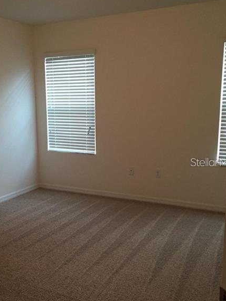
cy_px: 162
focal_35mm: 39
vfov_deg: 47.8
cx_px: 88
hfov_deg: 36.6
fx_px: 340
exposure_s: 1/30
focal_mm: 4.15
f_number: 2.2
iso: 250
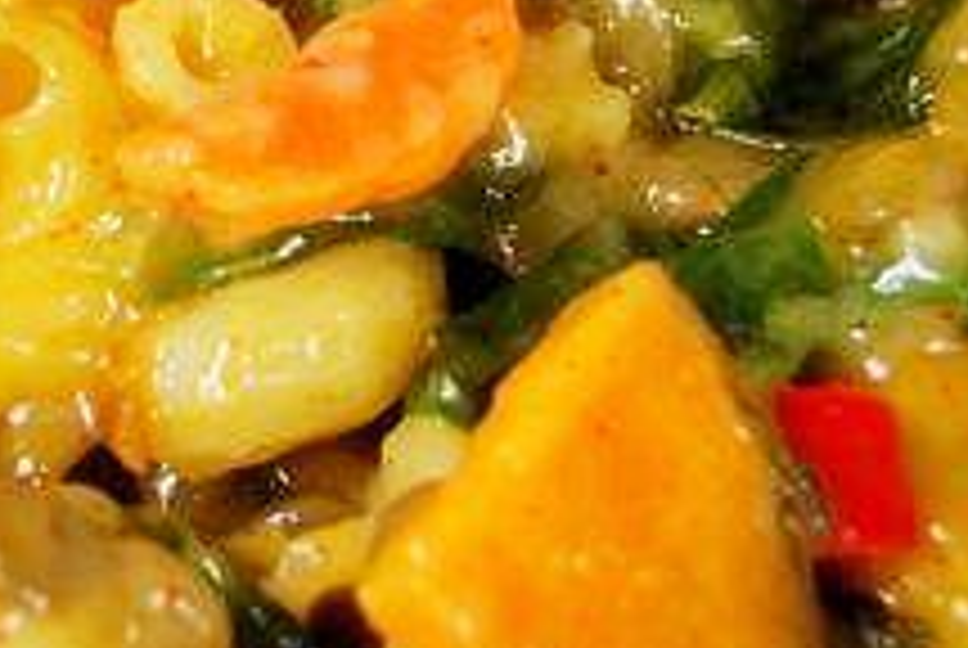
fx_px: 6004
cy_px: -86
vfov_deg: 6.2
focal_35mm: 223
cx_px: -167
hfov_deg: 9.1
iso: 800
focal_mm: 50
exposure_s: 1/250
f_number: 7.1
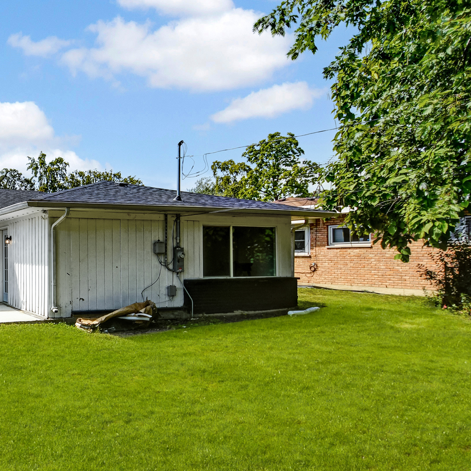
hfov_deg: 51.7
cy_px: 237
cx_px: 11
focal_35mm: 25
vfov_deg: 62.9
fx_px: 385
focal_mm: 10
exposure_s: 1/4000
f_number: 3.5
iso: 200
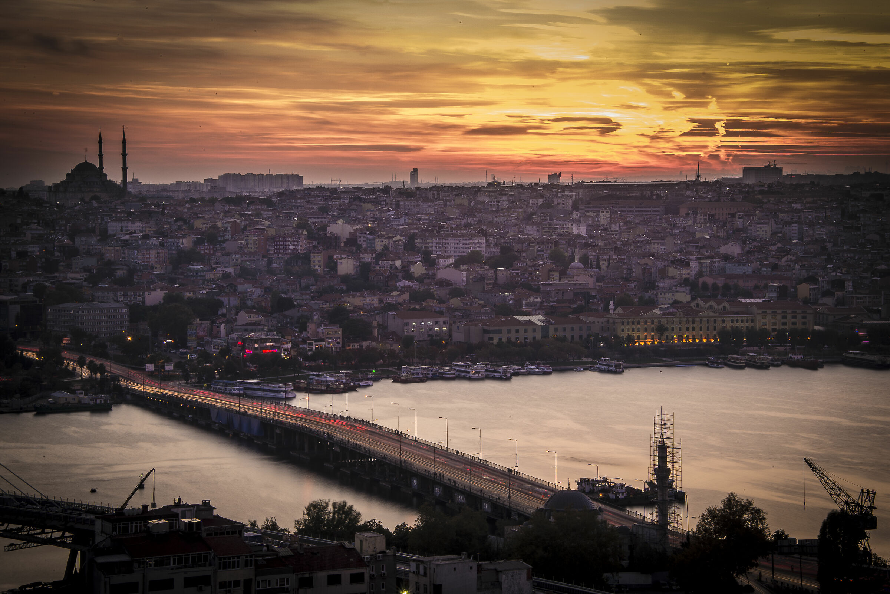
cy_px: 297
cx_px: 445
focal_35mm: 98
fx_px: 2423
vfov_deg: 14.0
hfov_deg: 20.8
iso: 50
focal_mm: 98
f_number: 36
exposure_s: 25
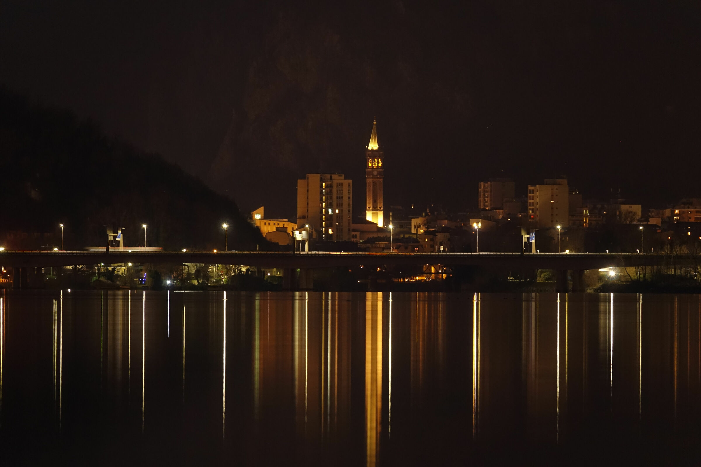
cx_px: 350
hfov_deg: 4.0
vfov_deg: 2.7
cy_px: 234
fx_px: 10066
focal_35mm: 517
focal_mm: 189.74
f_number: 4
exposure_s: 2
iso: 640
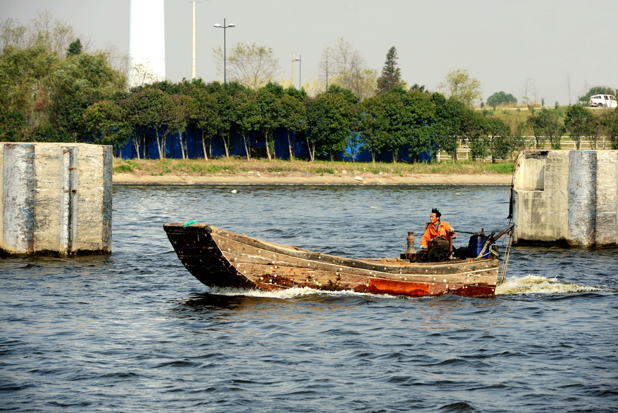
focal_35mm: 200
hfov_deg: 10.3
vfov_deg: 6.9
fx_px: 3434
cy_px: 206
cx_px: 309
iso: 100
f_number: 9
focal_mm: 200
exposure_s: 1/200
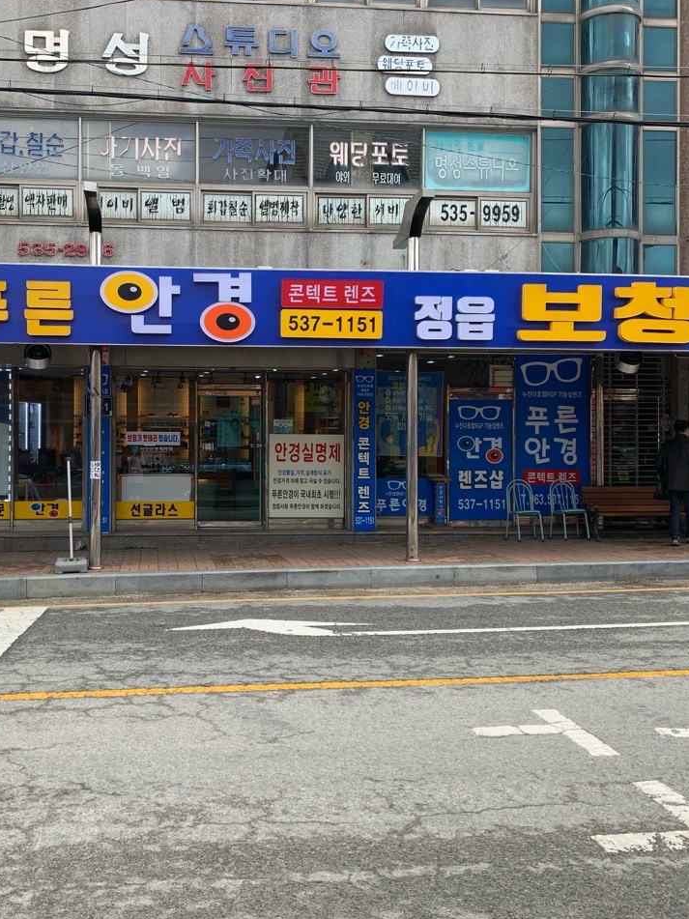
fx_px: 929
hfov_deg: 40.2
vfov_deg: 52.6
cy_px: 457
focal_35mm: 35
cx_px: 236
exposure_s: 1/696
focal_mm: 4.25
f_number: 1.8
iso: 25
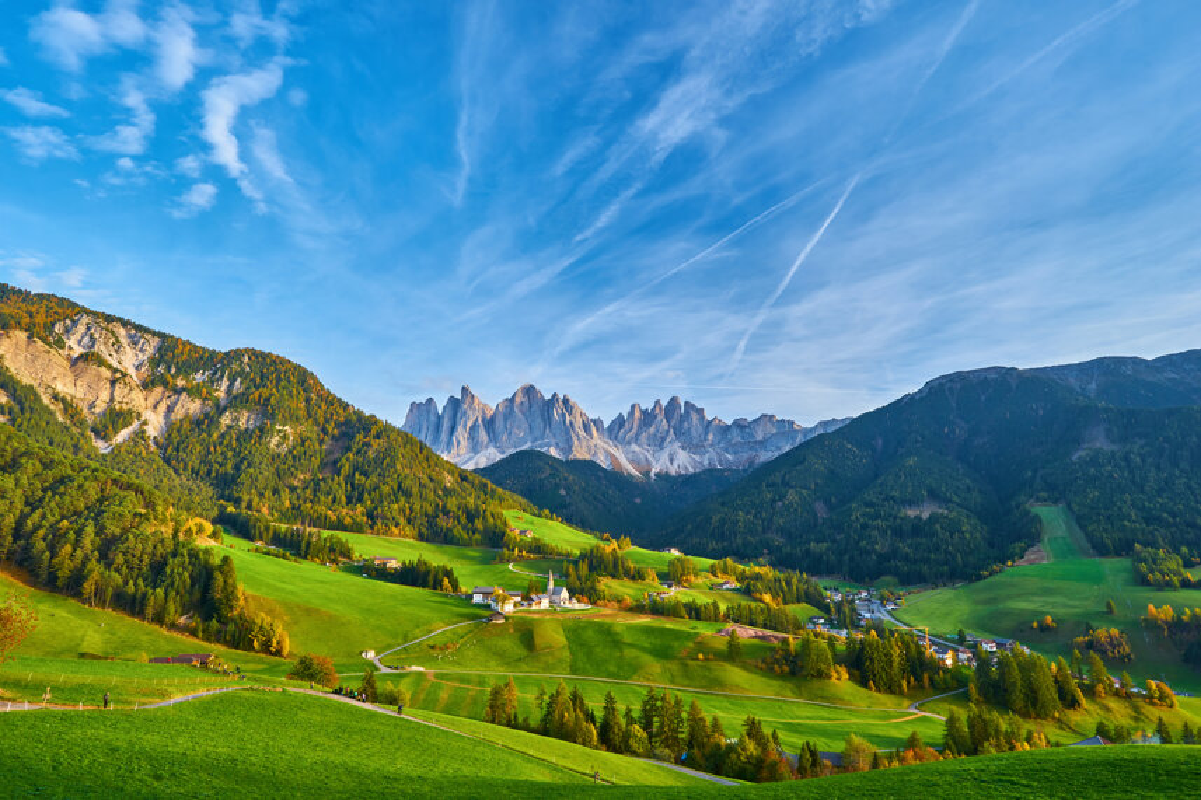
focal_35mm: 20
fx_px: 667
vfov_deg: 61.9
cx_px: 600
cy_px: 400
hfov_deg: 84.0
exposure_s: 1/4
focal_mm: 20
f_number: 13
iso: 100
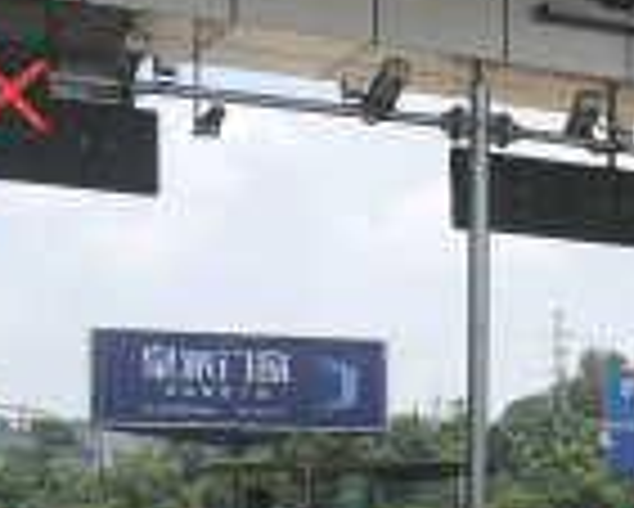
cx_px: 854
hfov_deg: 15.6
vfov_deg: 12.9
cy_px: 652
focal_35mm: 116
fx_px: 2178
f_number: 1.8
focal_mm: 3.99
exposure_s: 1/1372
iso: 20
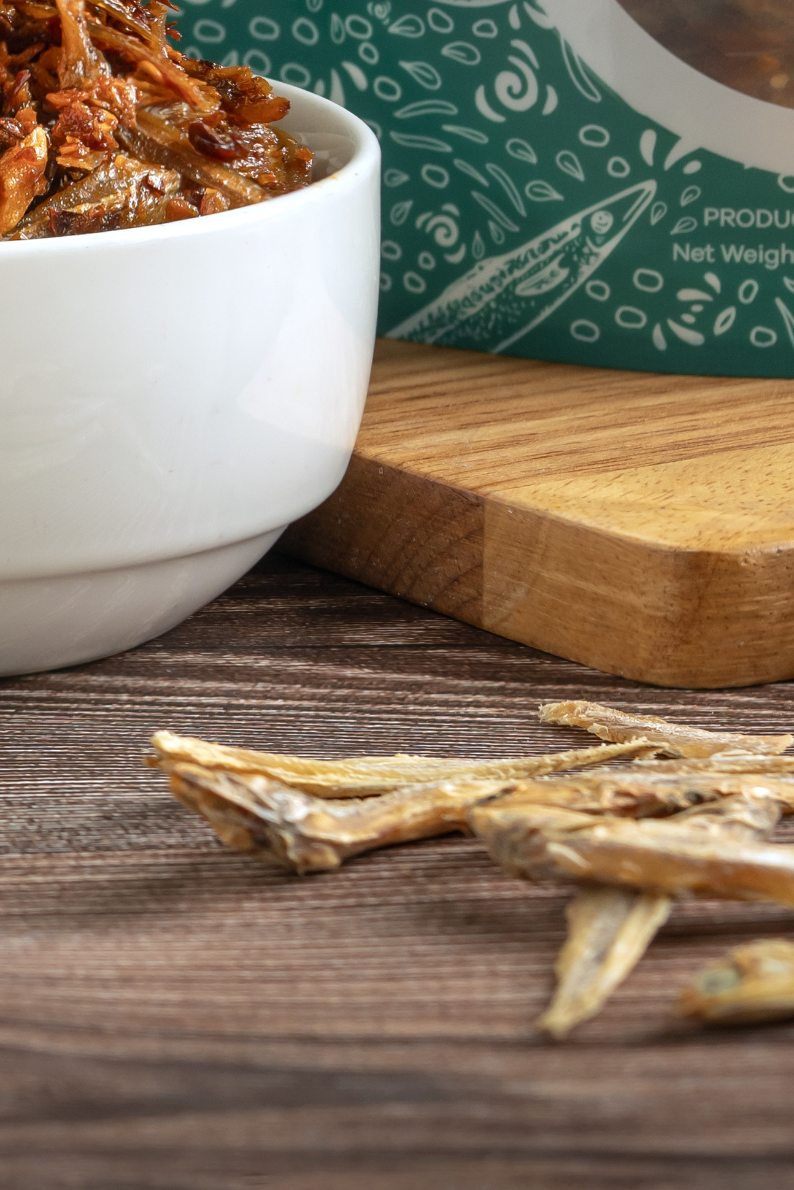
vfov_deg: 5.5
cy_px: -1031
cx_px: 436
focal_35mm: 369
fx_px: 12202
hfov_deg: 3.7
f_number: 5.6
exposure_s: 1/200
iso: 320
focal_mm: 90
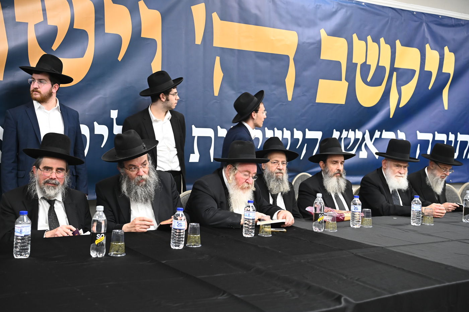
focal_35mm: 50
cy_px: 156
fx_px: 651
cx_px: 234
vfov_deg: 27.0
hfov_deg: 39.6
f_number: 4.5
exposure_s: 1/160
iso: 2000
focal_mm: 50
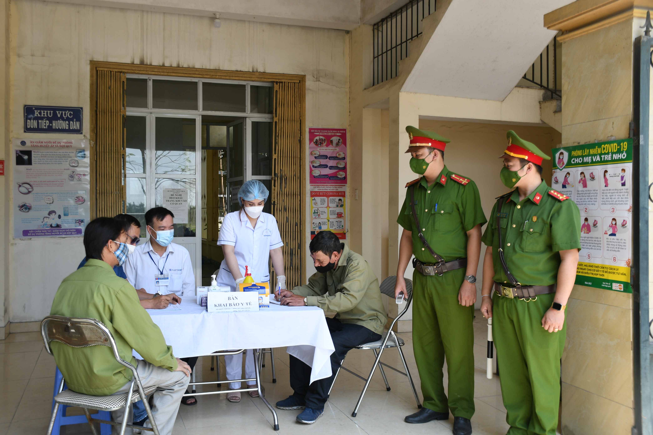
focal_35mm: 34
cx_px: 326
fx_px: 626
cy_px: 218
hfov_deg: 55.1
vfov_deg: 38.4
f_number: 3.8
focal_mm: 23
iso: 125
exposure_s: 1/200
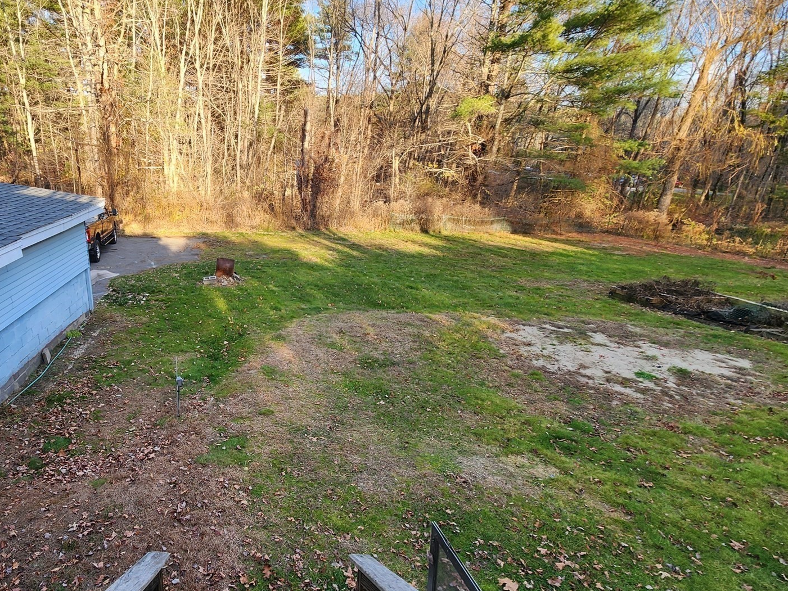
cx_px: 260
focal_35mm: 19
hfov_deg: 81.7
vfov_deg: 68.6
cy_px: 317
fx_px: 433
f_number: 2.2
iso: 50
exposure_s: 1/206
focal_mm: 2.2
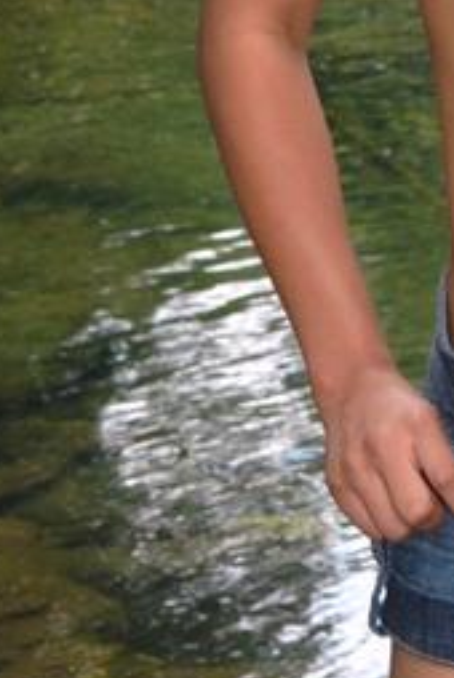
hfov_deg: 6.6
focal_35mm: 208
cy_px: -93
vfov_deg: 9.8
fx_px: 3924
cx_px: 568
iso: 400
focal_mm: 44
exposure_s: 1/250
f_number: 9
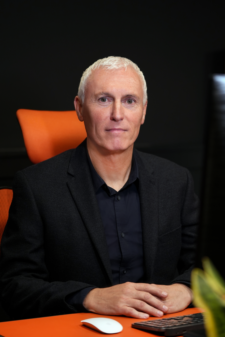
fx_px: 844
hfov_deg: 15.2
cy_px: 168
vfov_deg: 22.6
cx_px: 112
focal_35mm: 90
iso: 800
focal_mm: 90
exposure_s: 1/100
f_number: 2.8
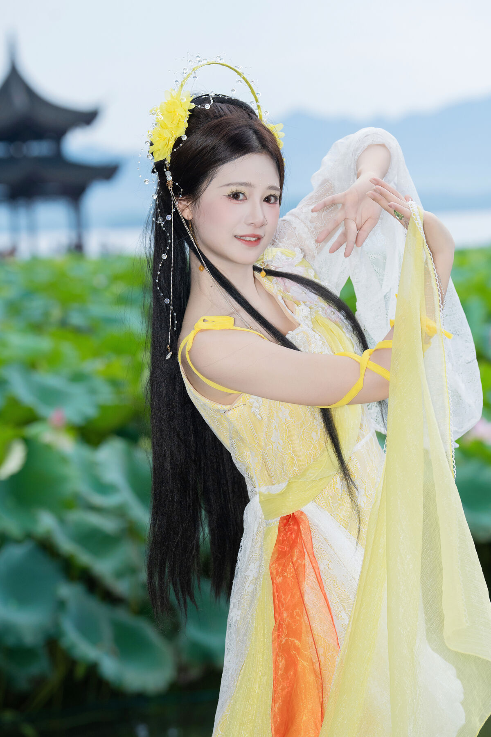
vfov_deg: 17.8
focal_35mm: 115
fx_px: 2353
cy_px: 368
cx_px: 246
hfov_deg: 11.9
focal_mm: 115
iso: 1250
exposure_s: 1/250
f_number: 4.5
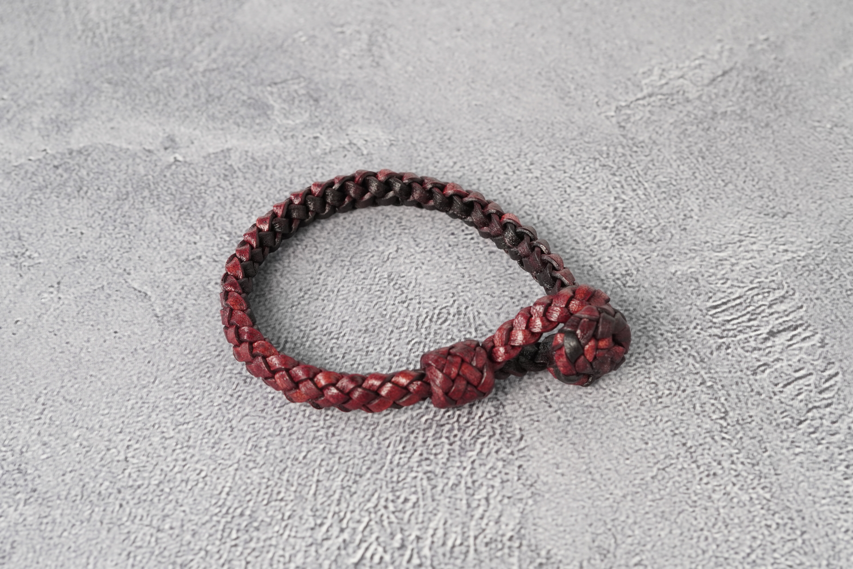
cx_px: 426
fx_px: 1777
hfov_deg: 27.0
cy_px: 284
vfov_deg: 18.2
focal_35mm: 75
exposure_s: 1/60
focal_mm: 50
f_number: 7.1
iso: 640
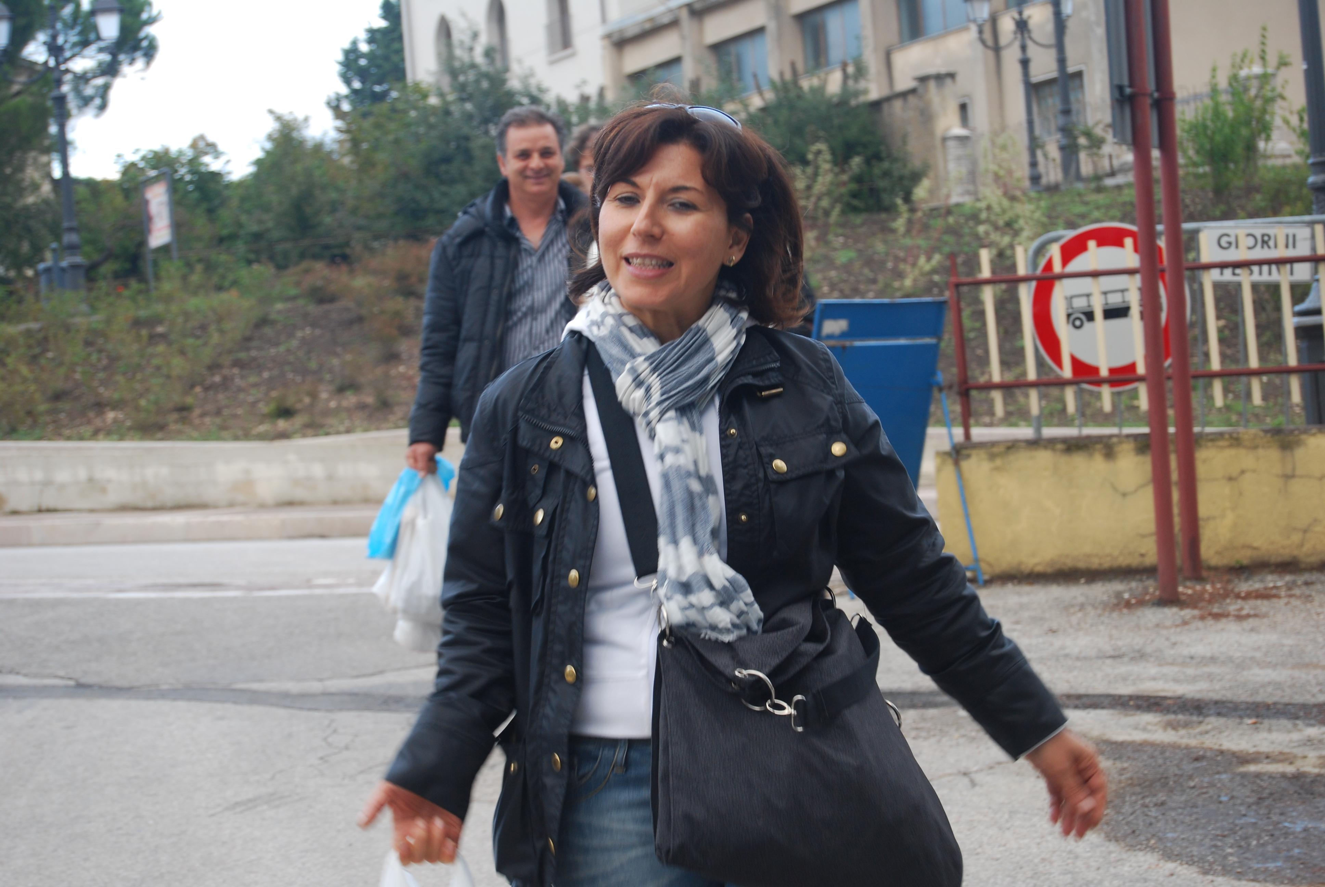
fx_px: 3040
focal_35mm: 82
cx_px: 662
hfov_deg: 24.6
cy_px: 444
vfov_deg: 16.6
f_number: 5.6
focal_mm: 55
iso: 200
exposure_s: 1/40
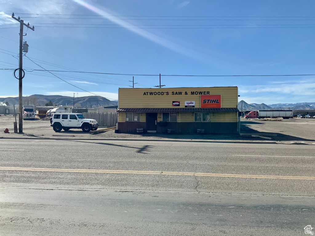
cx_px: 158
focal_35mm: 29
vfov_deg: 48.2
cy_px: 118
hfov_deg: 61.7
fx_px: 264
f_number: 1.8
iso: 16
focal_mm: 3
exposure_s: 1/3322
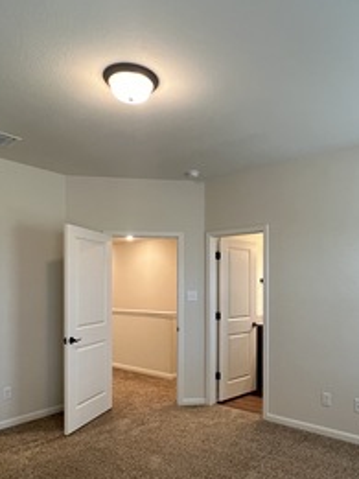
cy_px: 293
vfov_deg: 70.7
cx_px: 214
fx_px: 332
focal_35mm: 24
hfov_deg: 56.4
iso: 250
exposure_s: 1/60
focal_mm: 1.57
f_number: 1.8
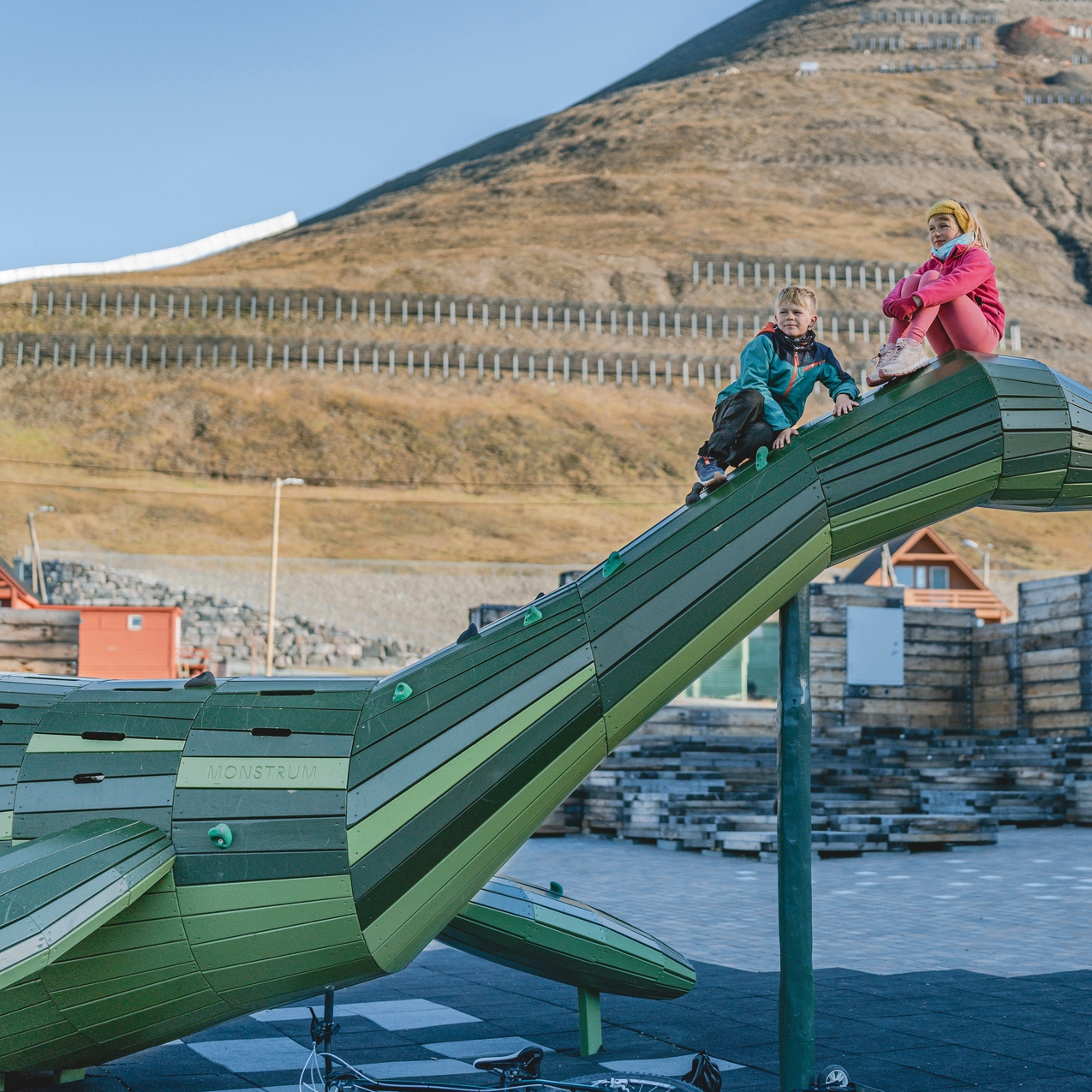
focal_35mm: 64
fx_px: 2284
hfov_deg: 26.5
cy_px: 546
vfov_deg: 26.9
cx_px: 820
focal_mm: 50
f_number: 2
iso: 200
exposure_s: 1/2500
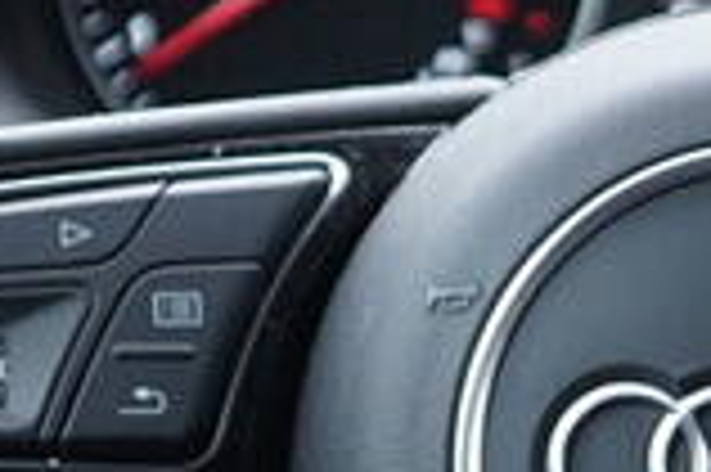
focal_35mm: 233
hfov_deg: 8.8
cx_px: 760
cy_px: 402
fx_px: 4597
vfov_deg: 5.9
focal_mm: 24
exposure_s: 1/40
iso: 400
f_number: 2.8
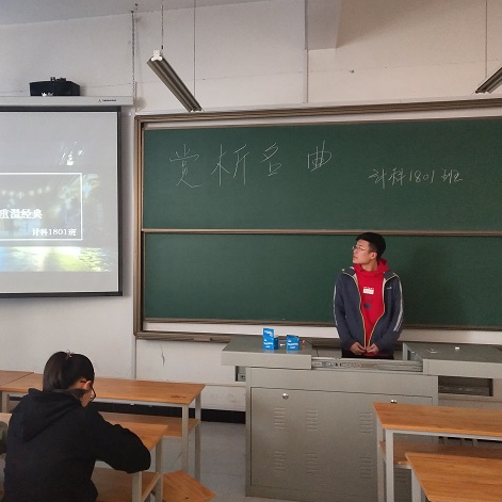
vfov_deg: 46.0
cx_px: 204
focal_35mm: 36
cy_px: 248
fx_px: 591
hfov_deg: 45.8
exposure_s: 1/50
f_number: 1.8
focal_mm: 3.95
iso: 462
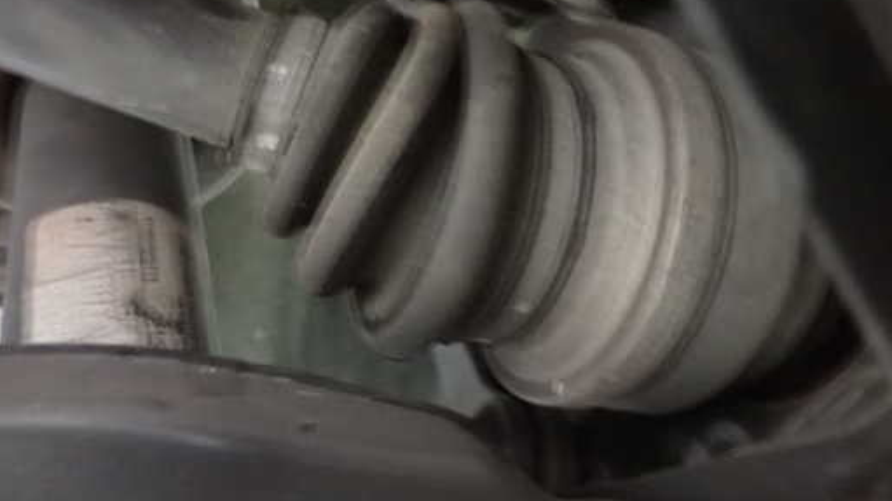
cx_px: 396
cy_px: 185
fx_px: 757
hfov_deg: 60.9
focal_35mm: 32
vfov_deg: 36.4
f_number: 2
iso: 1600
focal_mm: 4.5
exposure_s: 1/8
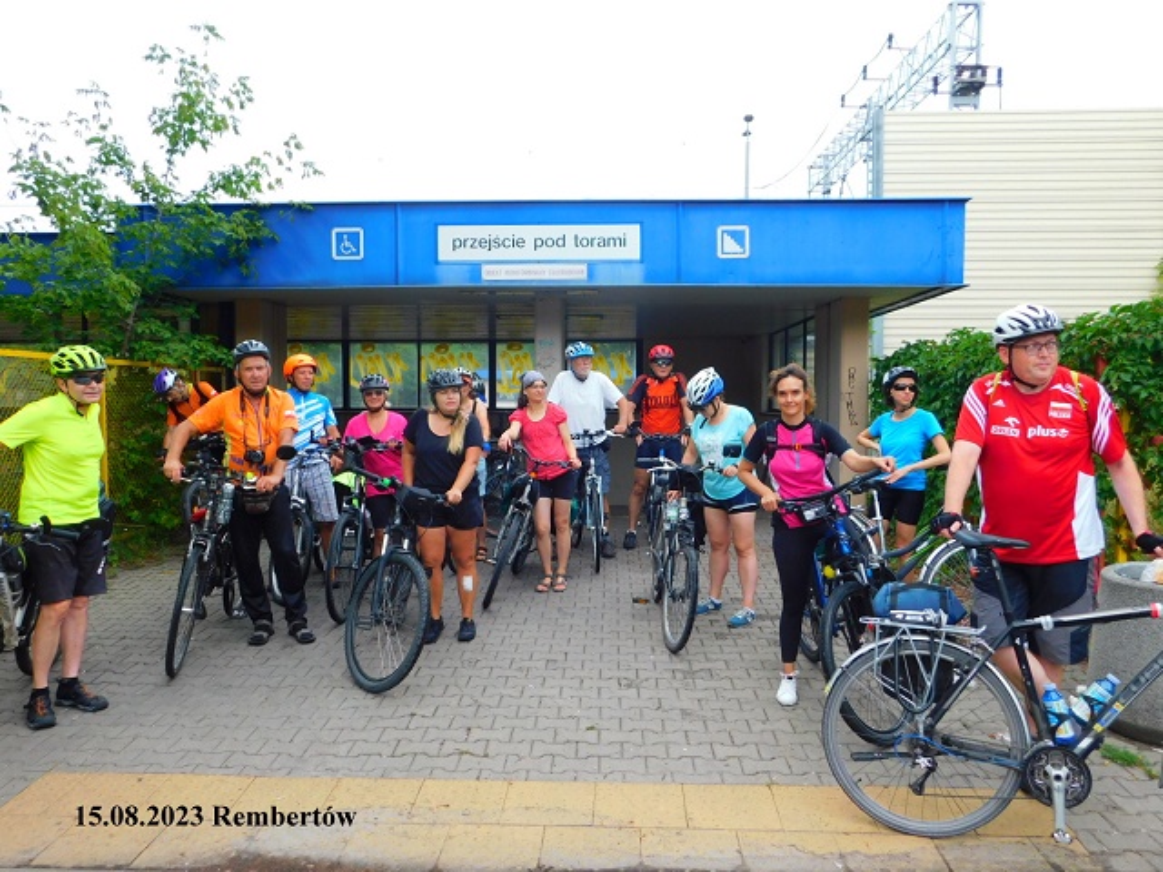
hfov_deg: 63.4
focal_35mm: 28
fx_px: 941
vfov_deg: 49.7
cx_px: 582
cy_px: 436
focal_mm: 4.9
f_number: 3.2
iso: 125
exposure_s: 1/320
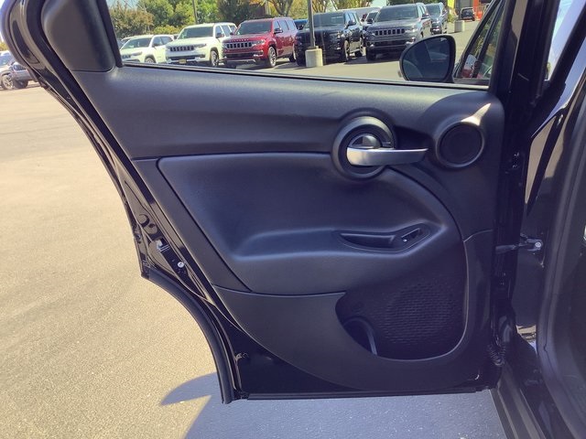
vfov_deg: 45.4
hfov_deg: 58.4
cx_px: 293
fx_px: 525
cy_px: 220
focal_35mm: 31
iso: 50
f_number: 2.4
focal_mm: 3.3
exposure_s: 1/120
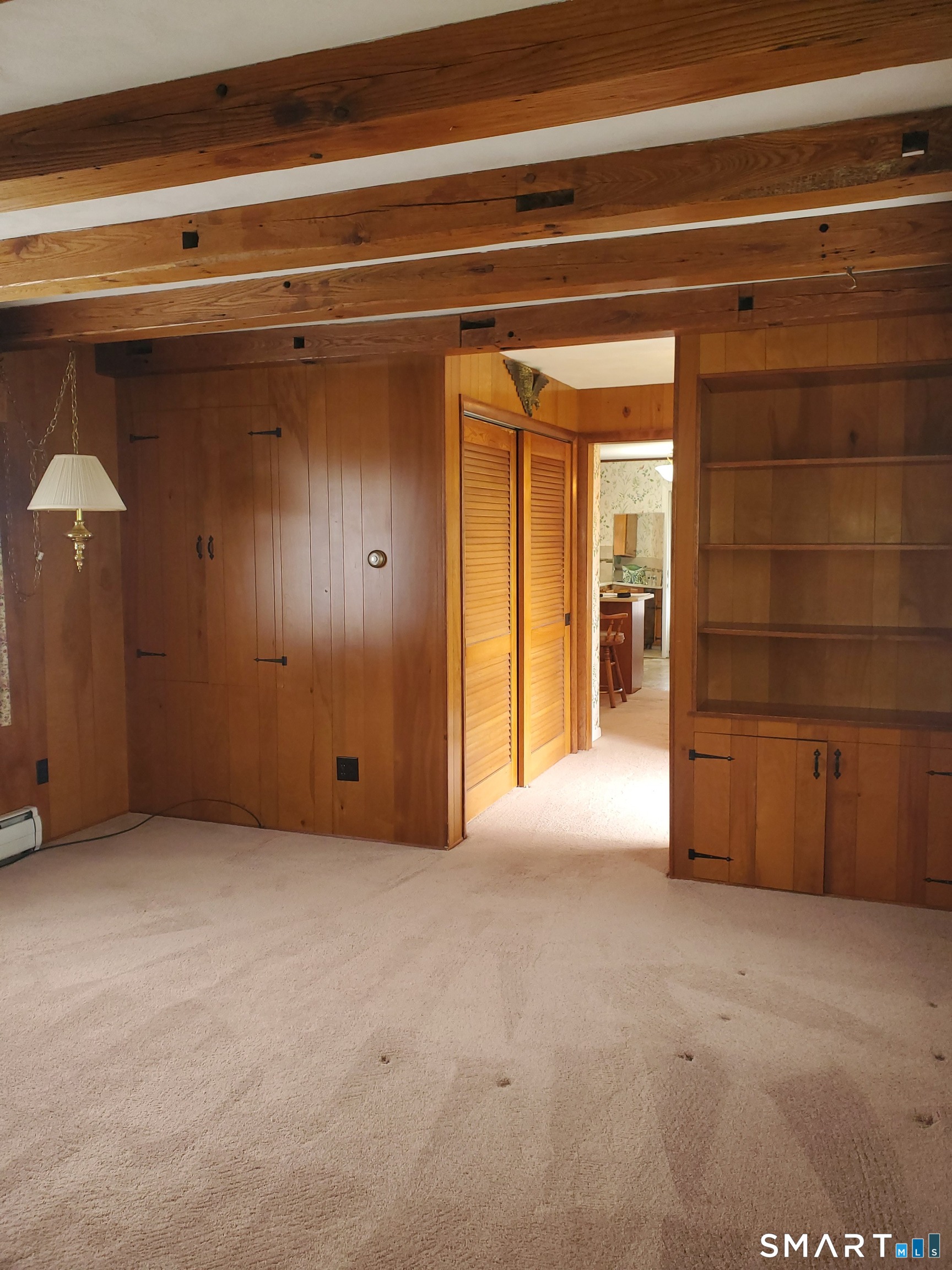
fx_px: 953
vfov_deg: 67.3
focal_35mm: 26
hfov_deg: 53.1
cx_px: 476
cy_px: 635
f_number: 2.4
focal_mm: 4.3
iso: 125
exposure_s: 1/24
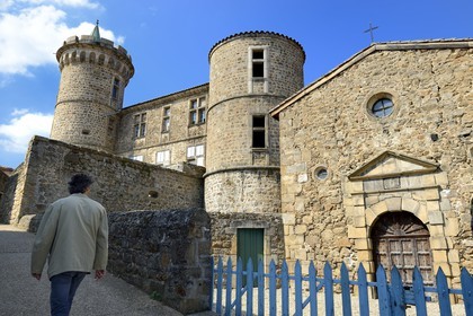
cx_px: 236
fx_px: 315
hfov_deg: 73.7
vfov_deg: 53.1
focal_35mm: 24
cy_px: 158
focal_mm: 24
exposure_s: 1/250
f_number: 10
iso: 200
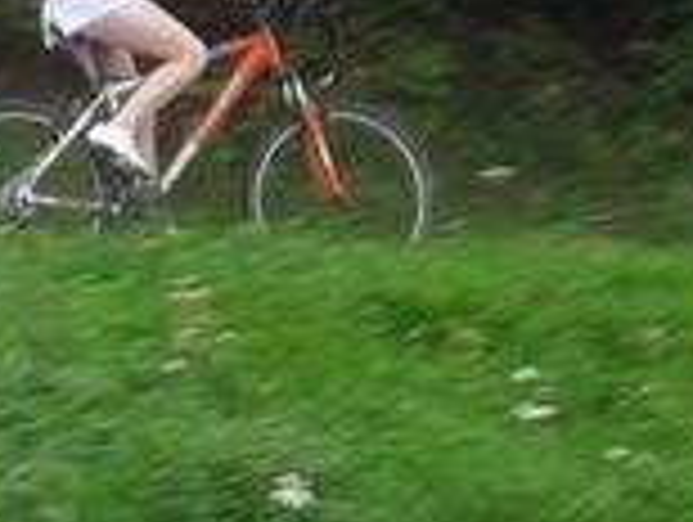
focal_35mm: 1574
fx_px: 31560
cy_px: 18
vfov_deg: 0.9
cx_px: -612
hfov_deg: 1.3
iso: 100
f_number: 4.9
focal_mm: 47
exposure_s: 1/60
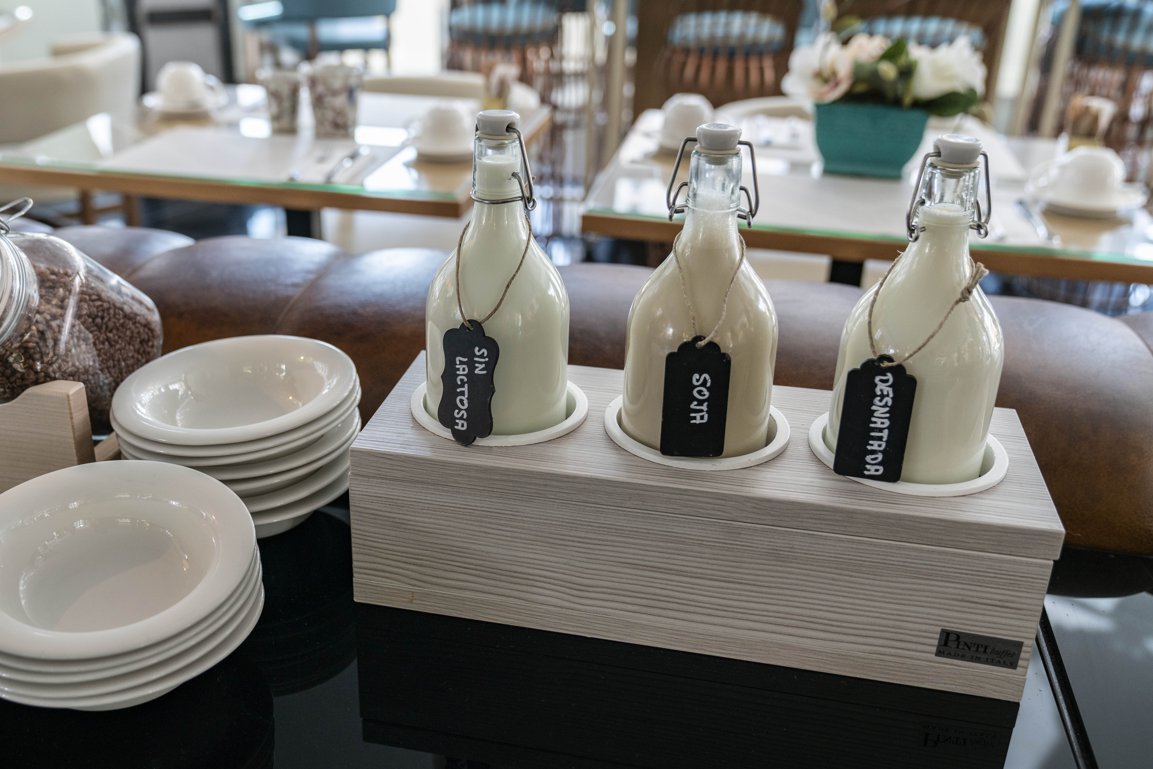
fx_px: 1025
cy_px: 384
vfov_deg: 41.1
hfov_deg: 58.7
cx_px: 576
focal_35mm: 32
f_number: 3.5
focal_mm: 32
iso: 800
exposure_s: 1/50
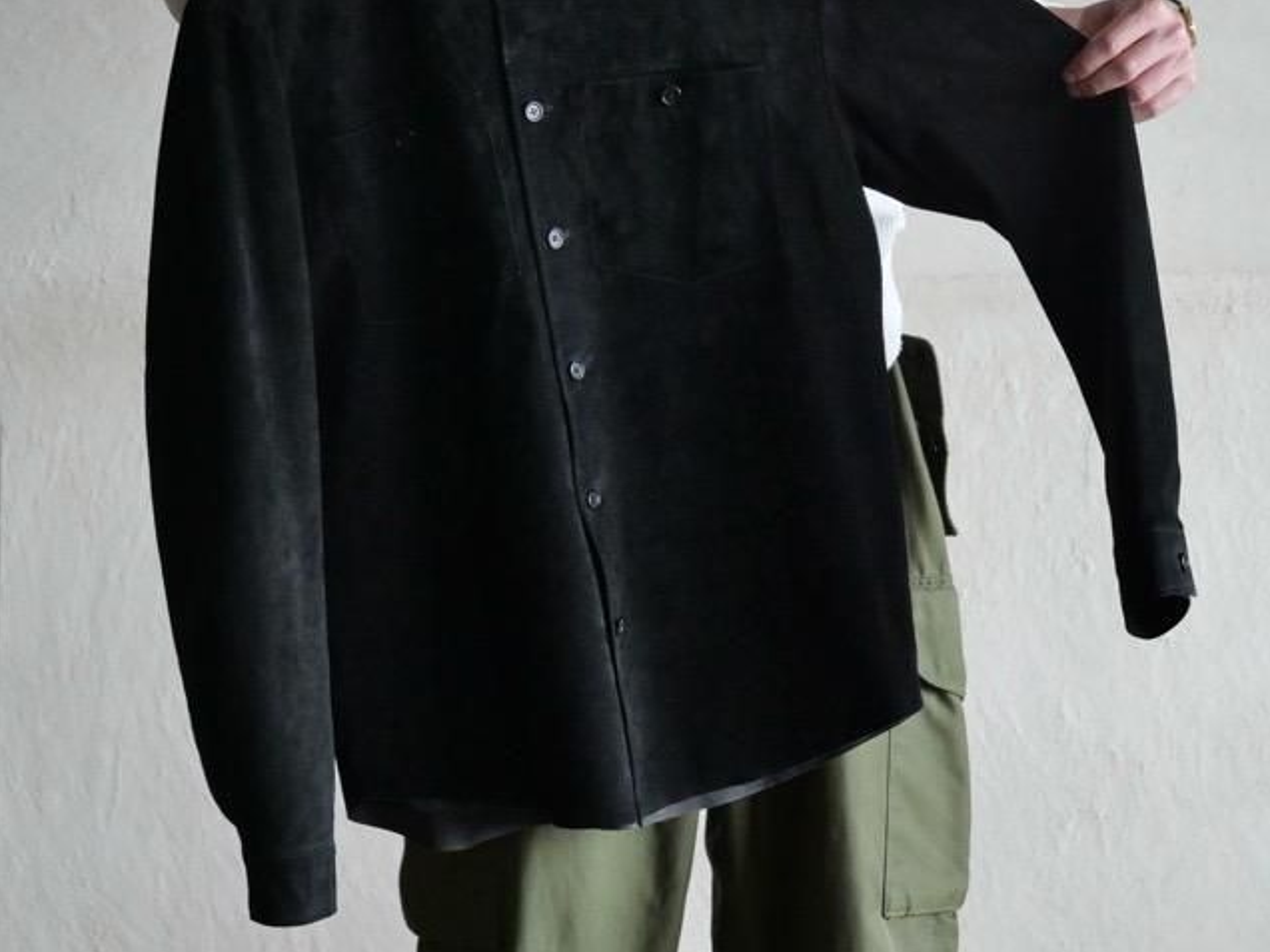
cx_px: 633
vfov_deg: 12.5
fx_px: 4329
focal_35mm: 118
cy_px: 270
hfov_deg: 16.7
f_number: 3.9
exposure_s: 1/100
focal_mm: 44
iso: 2500
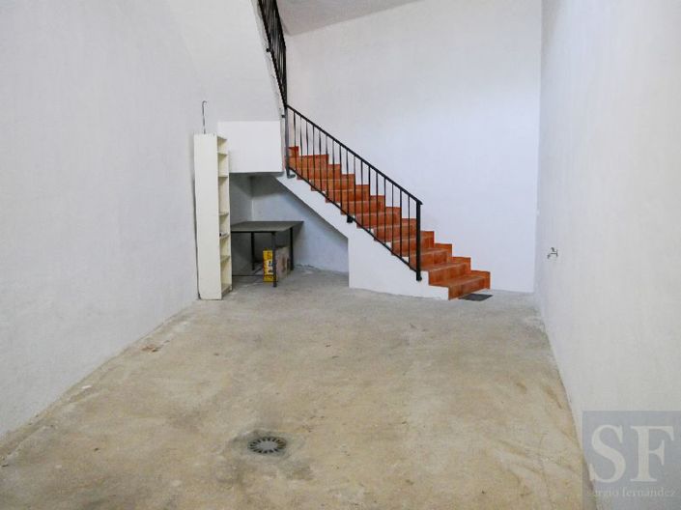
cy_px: 255
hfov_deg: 63.5
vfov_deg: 49.7
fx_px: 551
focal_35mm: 28
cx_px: 340
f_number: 3.5
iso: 1600
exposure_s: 1/25
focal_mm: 14
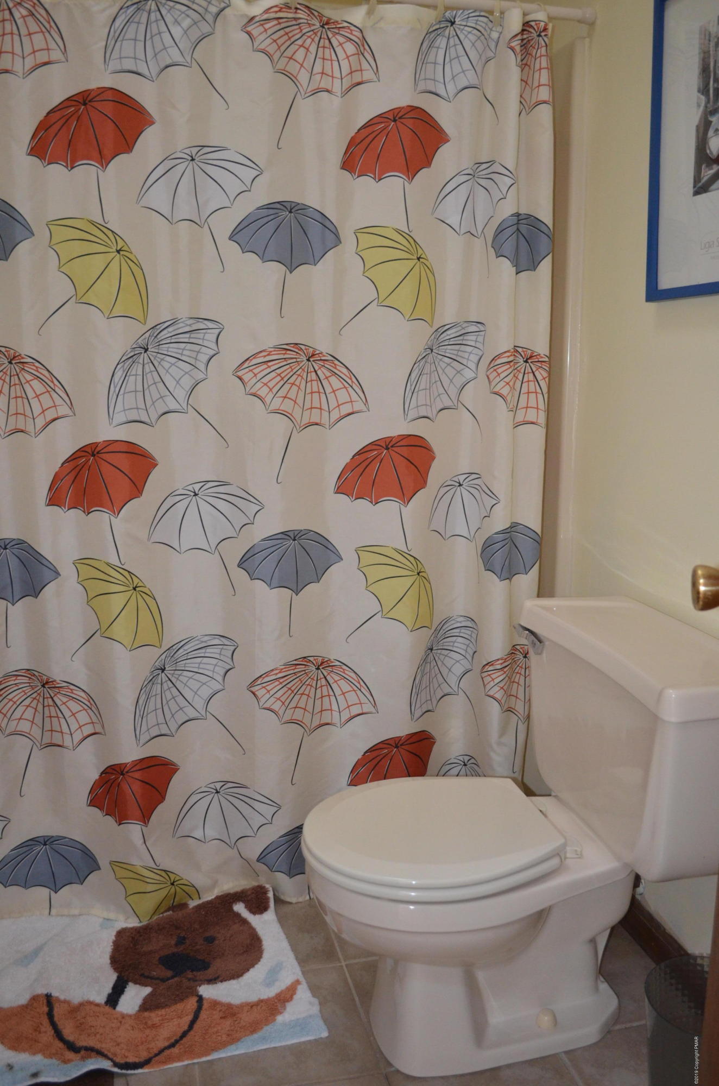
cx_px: 360
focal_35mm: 33
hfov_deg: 39.8
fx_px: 993
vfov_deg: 57.3
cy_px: 543
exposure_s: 1/60
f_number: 3.8
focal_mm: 22
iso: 1800
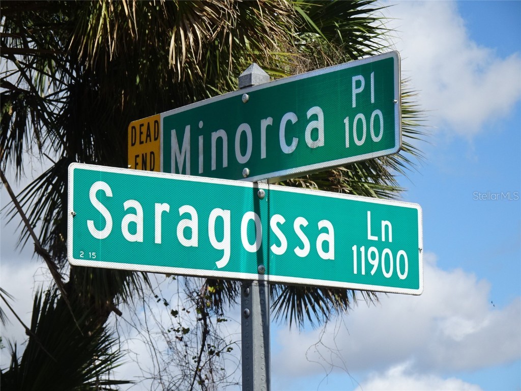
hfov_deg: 13.2
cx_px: 260
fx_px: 2258
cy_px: 196
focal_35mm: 150
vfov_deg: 9.9
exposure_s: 1/400
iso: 80
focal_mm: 25.66
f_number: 5.6
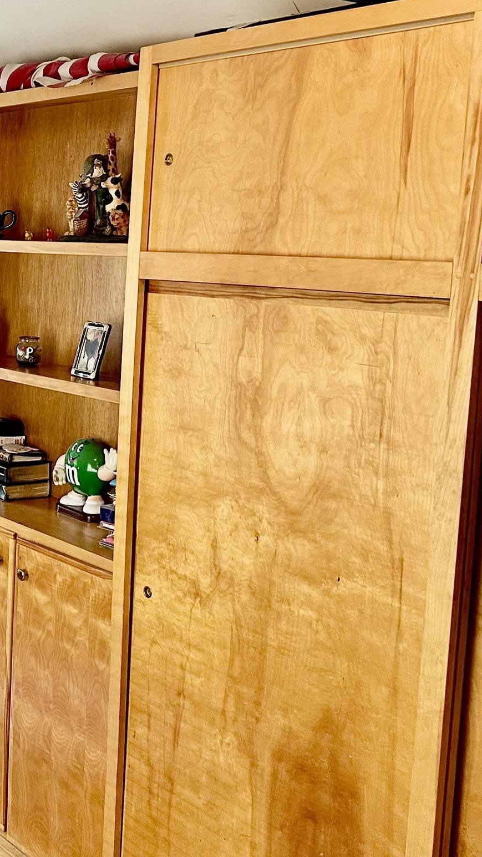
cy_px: 387
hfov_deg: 20.3
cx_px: -206
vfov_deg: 39.8
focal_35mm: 52
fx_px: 1182
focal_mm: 6.86
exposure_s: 1/60
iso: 250
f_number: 1.78
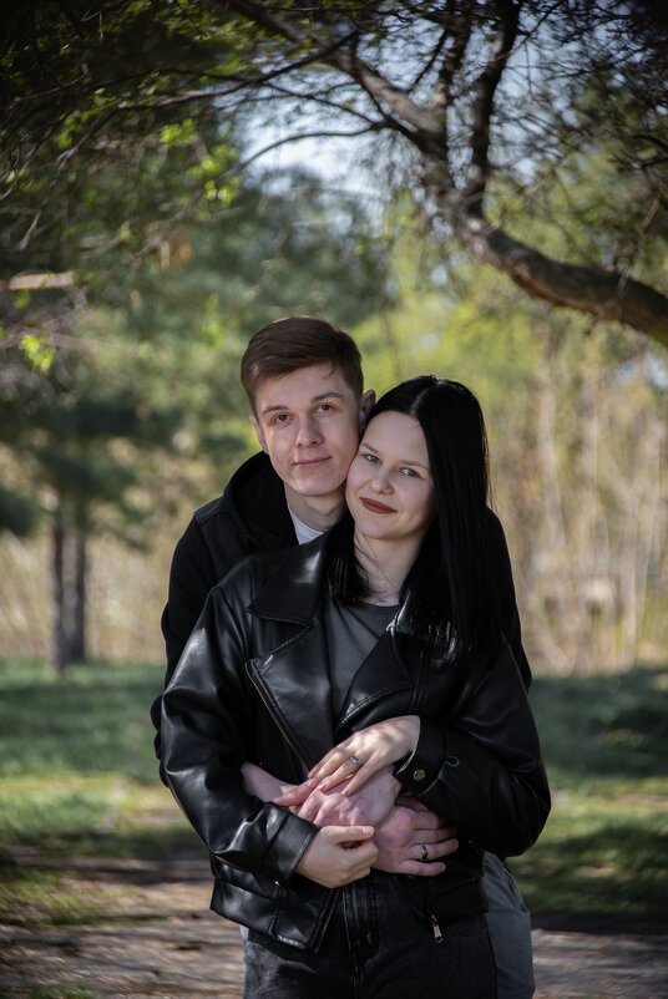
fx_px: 4723
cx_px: 334
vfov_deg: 12.1
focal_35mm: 170
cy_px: 500
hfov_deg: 8.1
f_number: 5.6
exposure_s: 1/250
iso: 250
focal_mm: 170
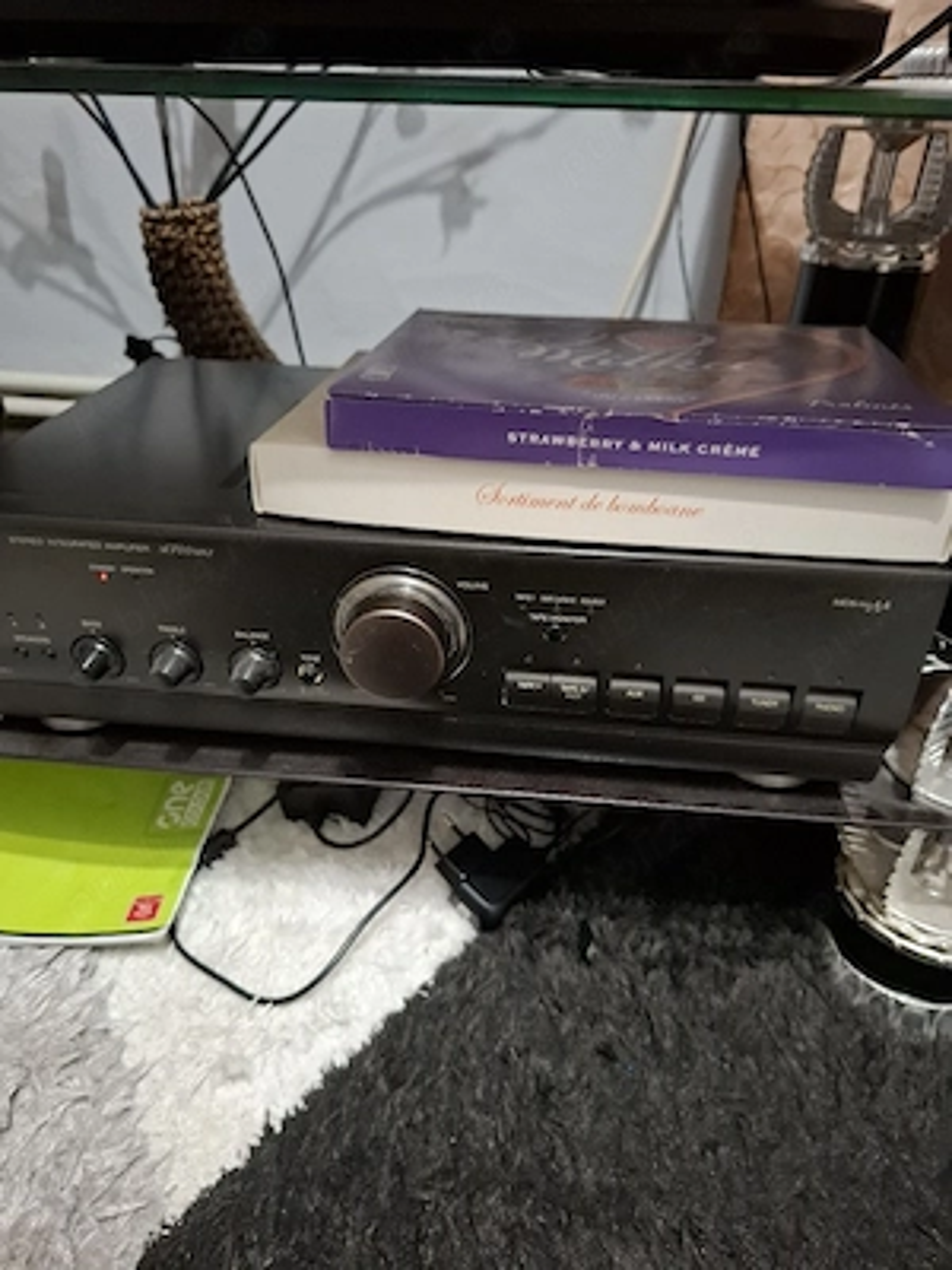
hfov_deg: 58.9
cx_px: 476
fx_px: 843
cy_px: 635
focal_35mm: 23
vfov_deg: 73.9
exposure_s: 1/25
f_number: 1.8
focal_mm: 5.54
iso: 500
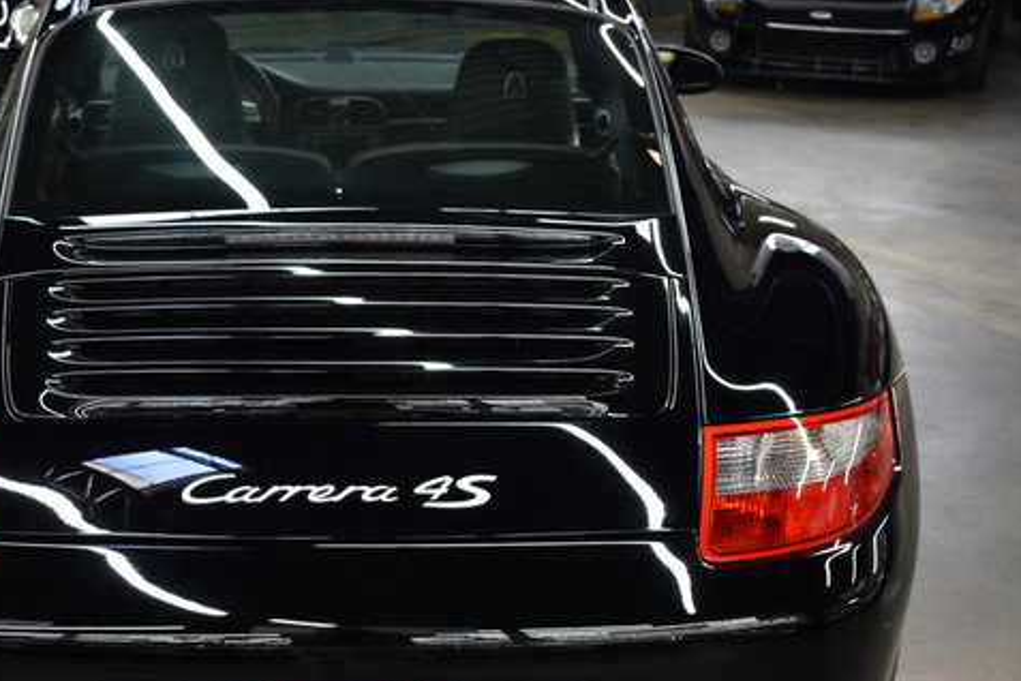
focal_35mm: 58
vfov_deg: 23.3
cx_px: 345
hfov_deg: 34.2
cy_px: 407
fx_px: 1645
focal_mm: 24
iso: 450
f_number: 3.8
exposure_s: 1/40
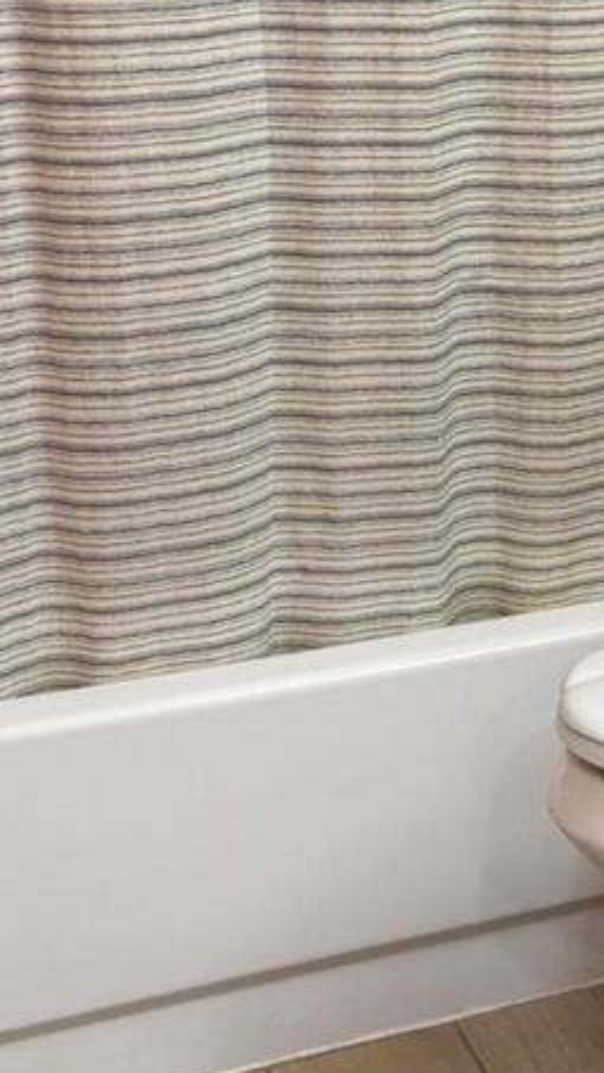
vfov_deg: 27.6
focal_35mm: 75
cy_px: 213
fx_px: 2134
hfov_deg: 15.2
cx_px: 838
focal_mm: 5.96
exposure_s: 1/60
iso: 80
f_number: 1.6
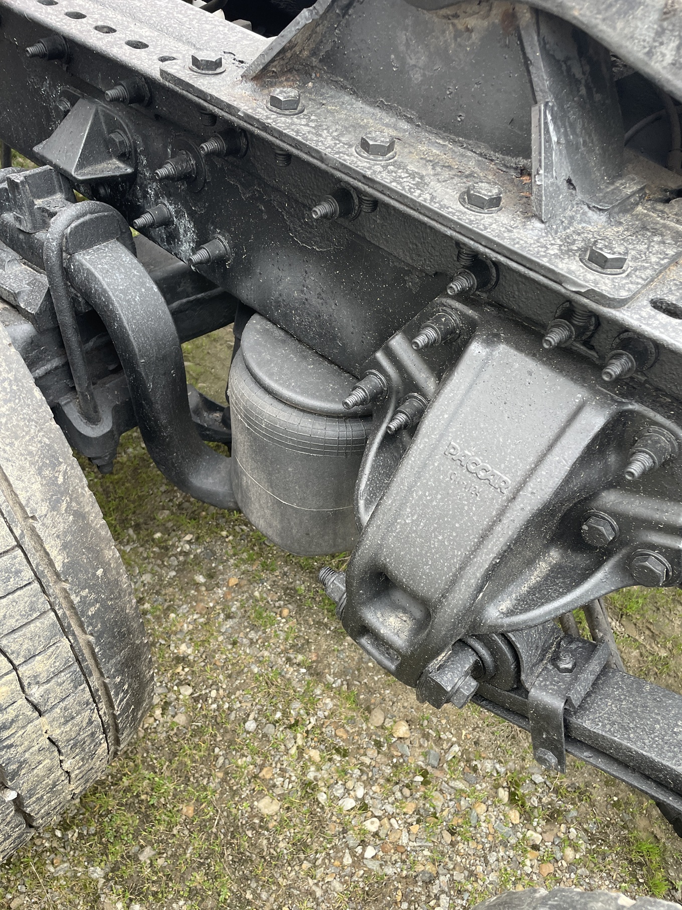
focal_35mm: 26
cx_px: 341
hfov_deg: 53.1
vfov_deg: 67.3
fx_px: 683
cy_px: 455
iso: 125
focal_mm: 4.2
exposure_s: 1/121
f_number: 1.6
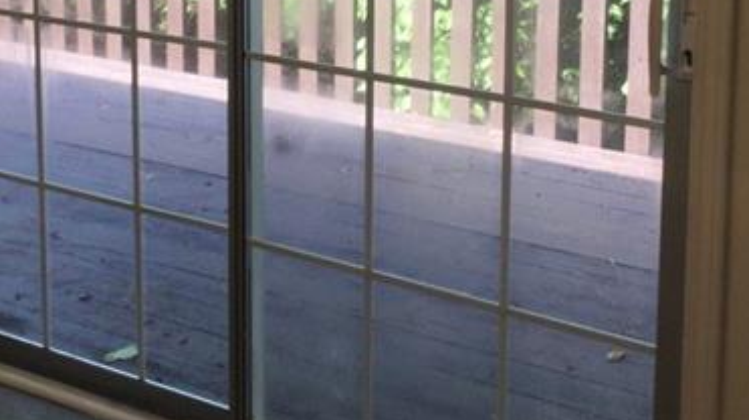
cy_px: -55
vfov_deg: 16.6
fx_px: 1389
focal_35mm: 70
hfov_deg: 30.1
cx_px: 321
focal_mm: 3.3
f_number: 2.4
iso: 40
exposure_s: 1/120
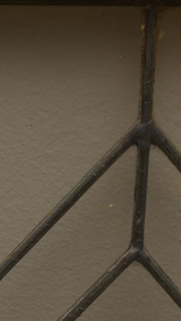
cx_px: -58
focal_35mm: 141
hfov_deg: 8.5
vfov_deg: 15.2
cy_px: 247
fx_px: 1204
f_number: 9
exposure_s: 1/160
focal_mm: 26
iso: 160
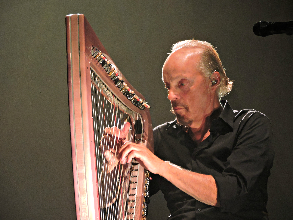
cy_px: 110
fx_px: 2539
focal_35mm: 300
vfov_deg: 5.0
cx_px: 146
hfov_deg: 6.6
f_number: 4.8
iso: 800
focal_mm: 53.5
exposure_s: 1/50
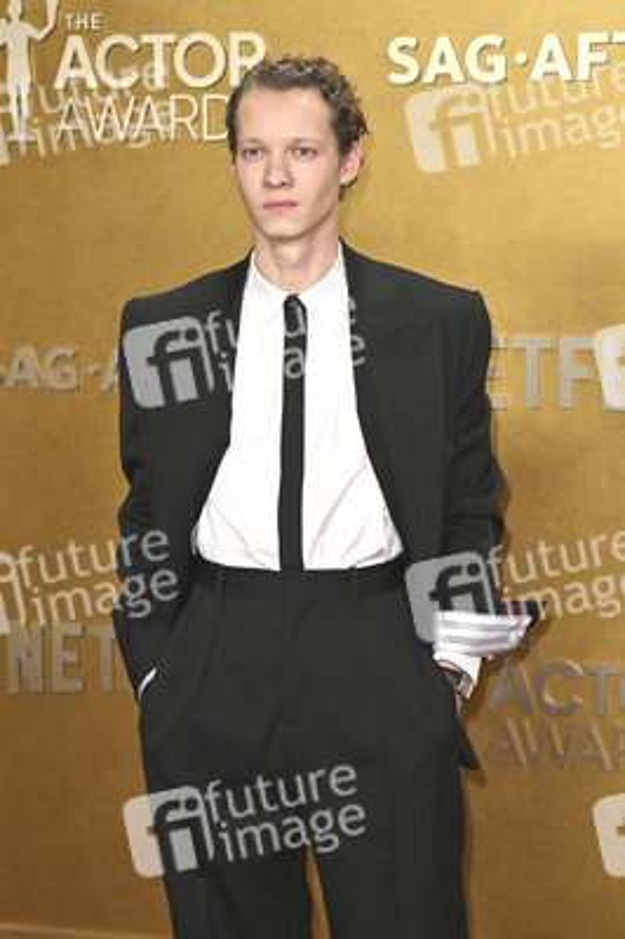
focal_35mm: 94
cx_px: 312
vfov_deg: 21.7
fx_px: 2452
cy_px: 470
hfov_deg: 14.5
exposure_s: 1/320
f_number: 5.6
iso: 2500
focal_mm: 94
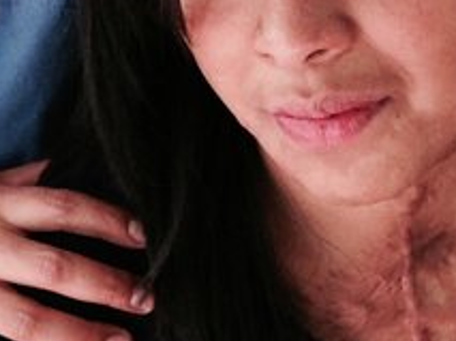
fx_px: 2091
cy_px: -328
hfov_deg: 12.3
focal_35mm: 159
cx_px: 17
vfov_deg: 8.8
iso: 80
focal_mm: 4.12
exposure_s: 1/120
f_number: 2.4
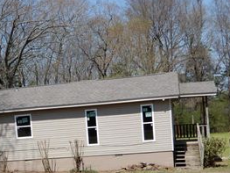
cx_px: 41
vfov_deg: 18.1
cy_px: 157
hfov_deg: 24.0
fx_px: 531
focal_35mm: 80
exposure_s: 1/800
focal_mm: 7.5
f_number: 4
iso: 80
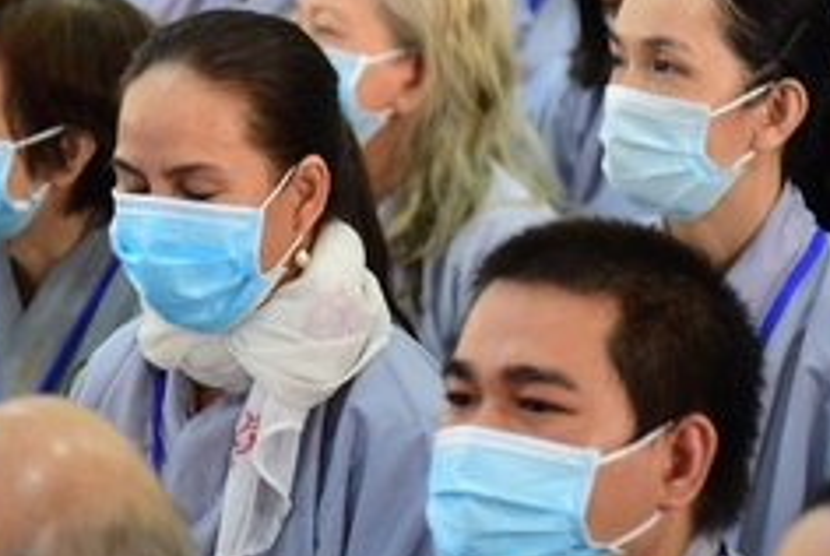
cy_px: 187
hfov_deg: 6.8
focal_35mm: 303
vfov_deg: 4.5
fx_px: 6994
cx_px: 415
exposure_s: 1/25
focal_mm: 110
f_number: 4
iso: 800
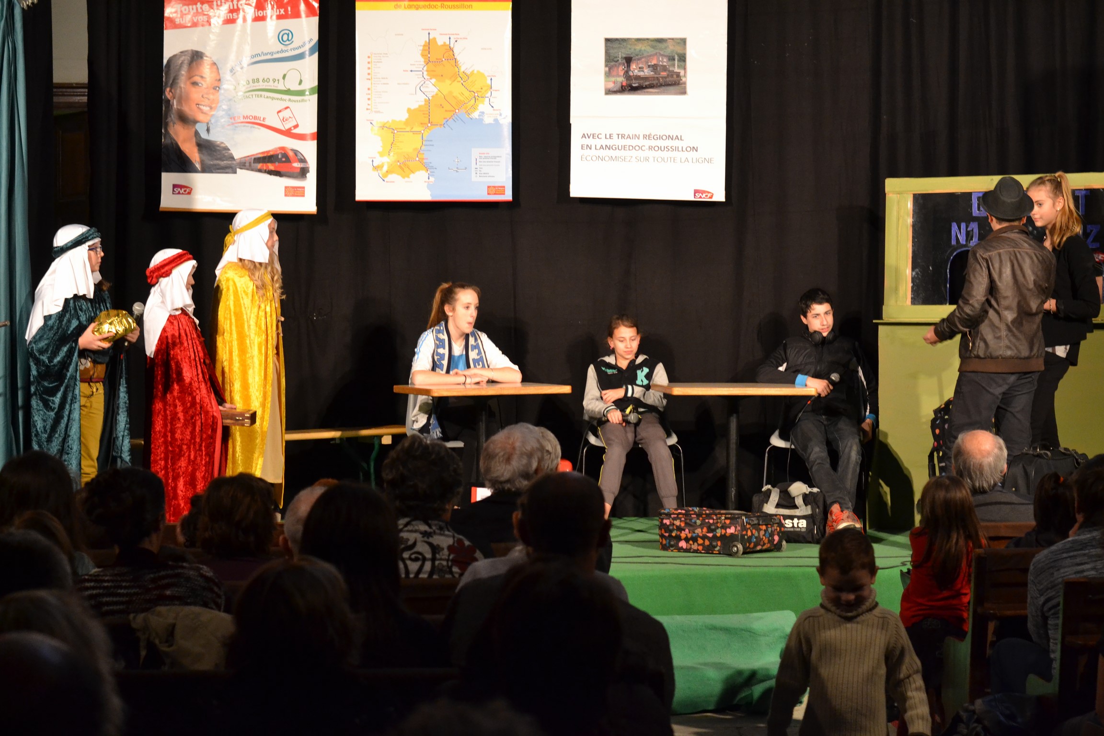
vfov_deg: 18.2
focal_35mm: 75
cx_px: 552
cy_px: 368
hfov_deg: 27.0
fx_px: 2300
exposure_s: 1/30
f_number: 3.2
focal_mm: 50
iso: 1600
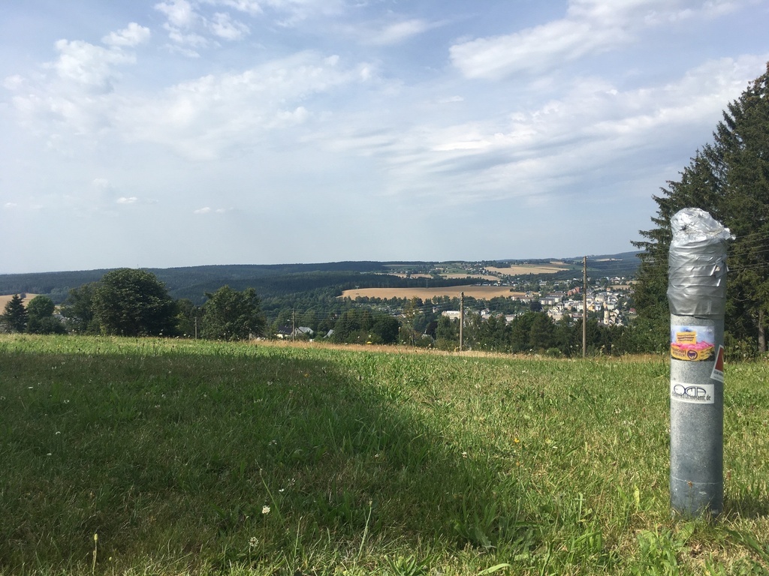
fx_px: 644
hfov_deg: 61.7
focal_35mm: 29
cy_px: 288
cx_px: 384
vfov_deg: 48.2
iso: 25
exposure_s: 1/1789
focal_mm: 4.15
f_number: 2.2
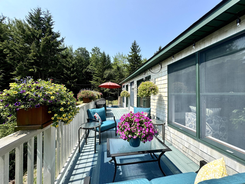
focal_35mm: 14
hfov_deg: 102.1
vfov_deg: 85.7
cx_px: 122
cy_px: 92
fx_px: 99
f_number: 2.2
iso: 50
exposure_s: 1/1126
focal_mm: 2.22
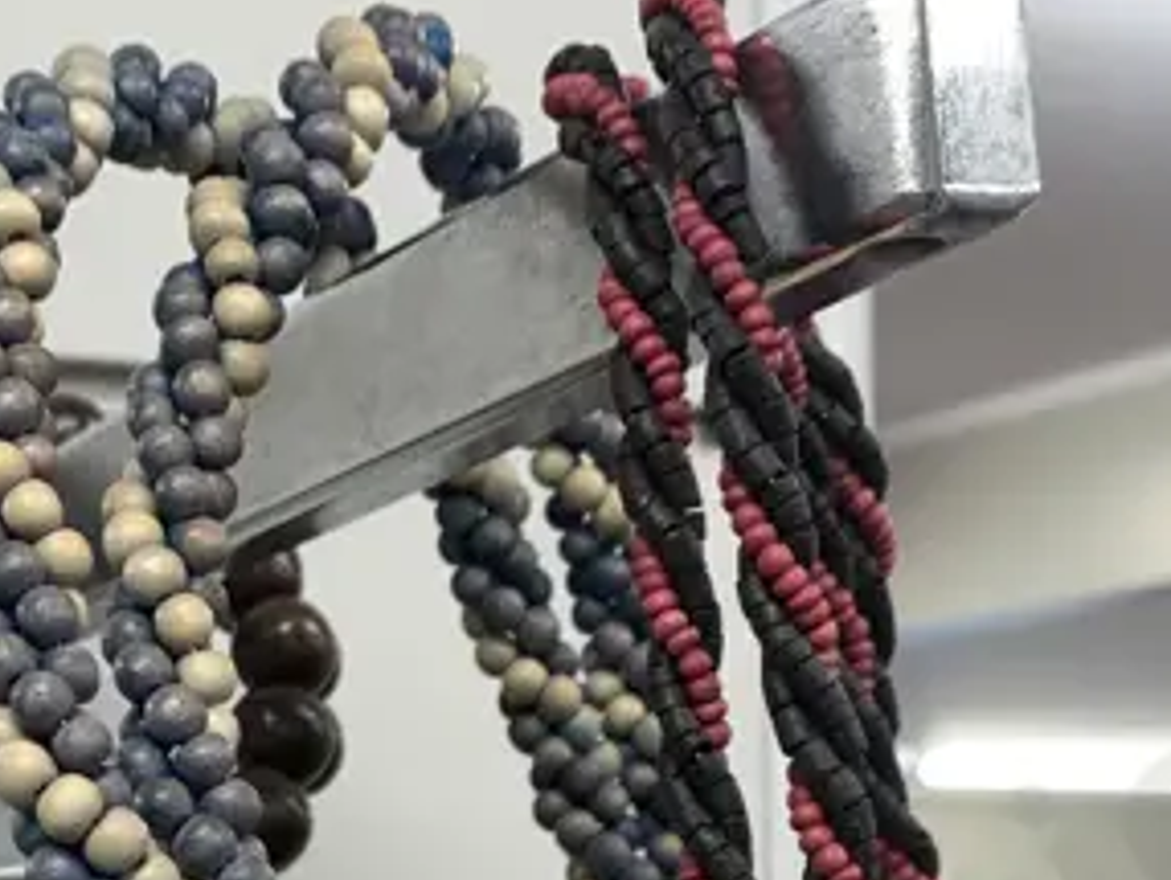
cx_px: 483
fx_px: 3149
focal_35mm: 93
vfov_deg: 14.7
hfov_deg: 21.0
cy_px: 1359
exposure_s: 1/50
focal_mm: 4.25
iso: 50
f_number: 1.8
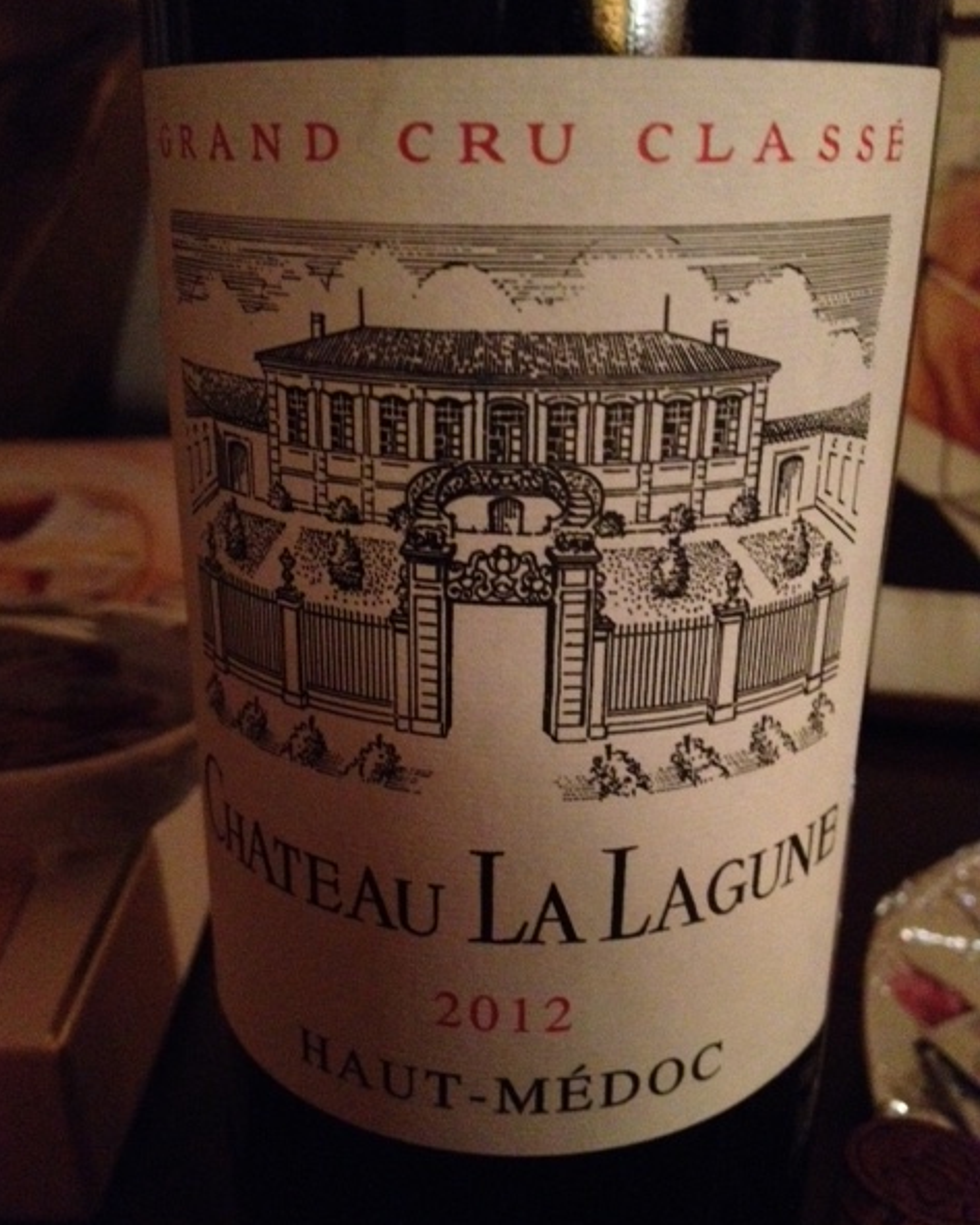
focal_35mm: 37
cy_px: 647
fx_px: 1341
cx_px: 485
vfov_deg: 49.1
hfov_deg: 40.1
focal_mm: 4.28
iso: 800
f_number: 2.4
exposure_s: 1/15
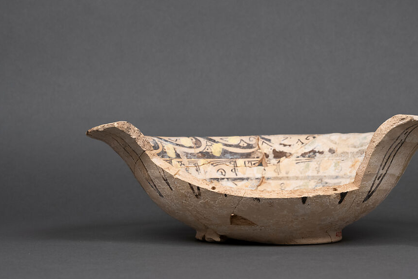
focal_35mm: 70
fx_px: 813
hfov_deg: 28.7
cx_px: 260
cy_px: 173
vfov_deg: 19.4
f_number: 14
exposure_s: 1/20
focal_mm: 50
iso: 640
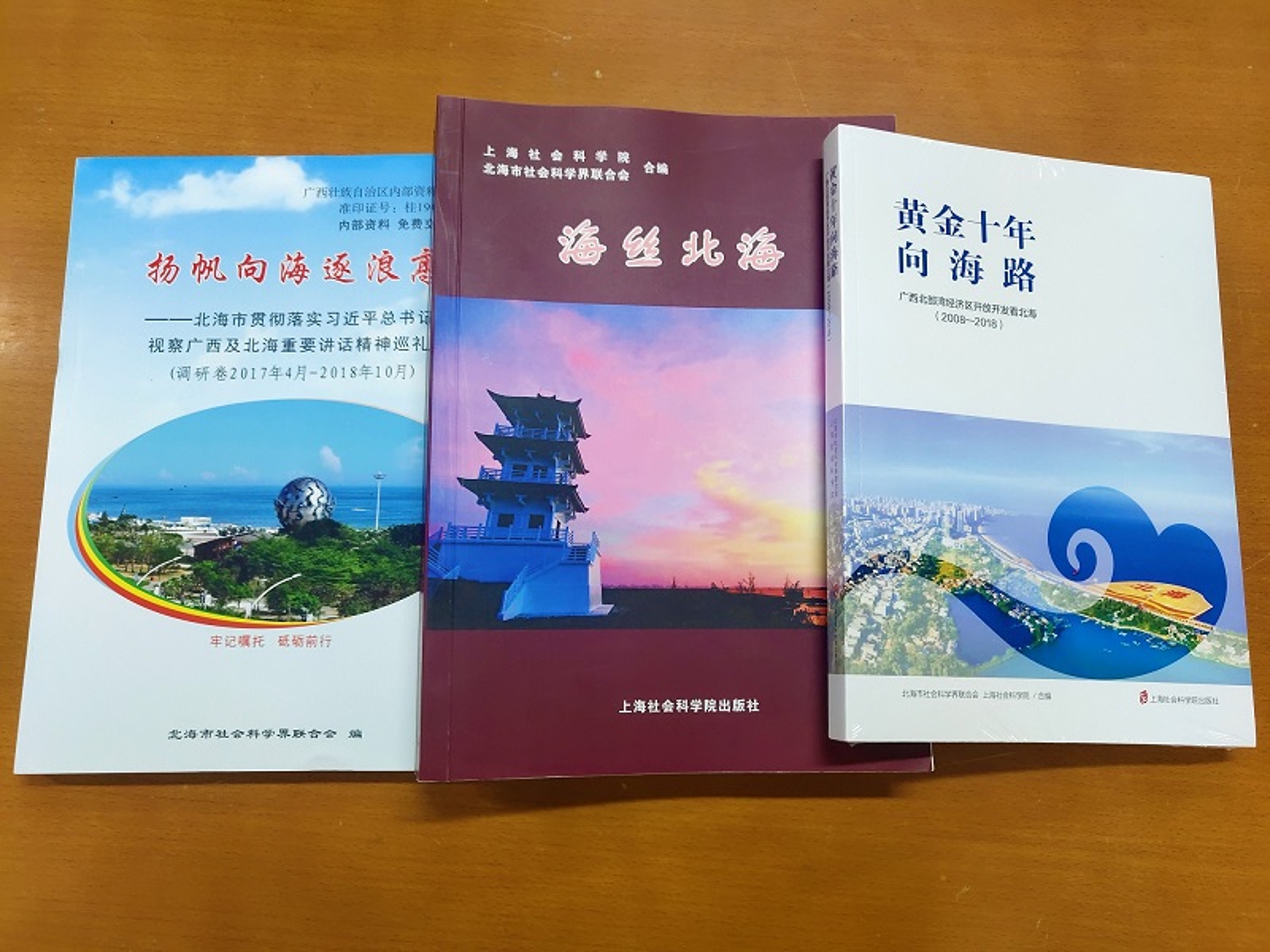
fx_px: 1101
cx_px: 635
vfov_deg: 46.8
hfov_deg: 60.0
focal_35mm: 30
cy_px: 476
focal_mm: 4.35
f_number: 1.8
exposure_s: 1/50
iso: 227
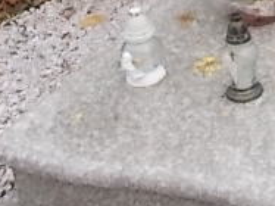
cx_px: 346
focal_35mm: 89
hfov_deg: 20.4
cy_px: -96
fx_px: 707
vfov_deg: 15.4
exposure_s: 1/200
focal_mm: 4.6
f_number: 3.2
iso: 80
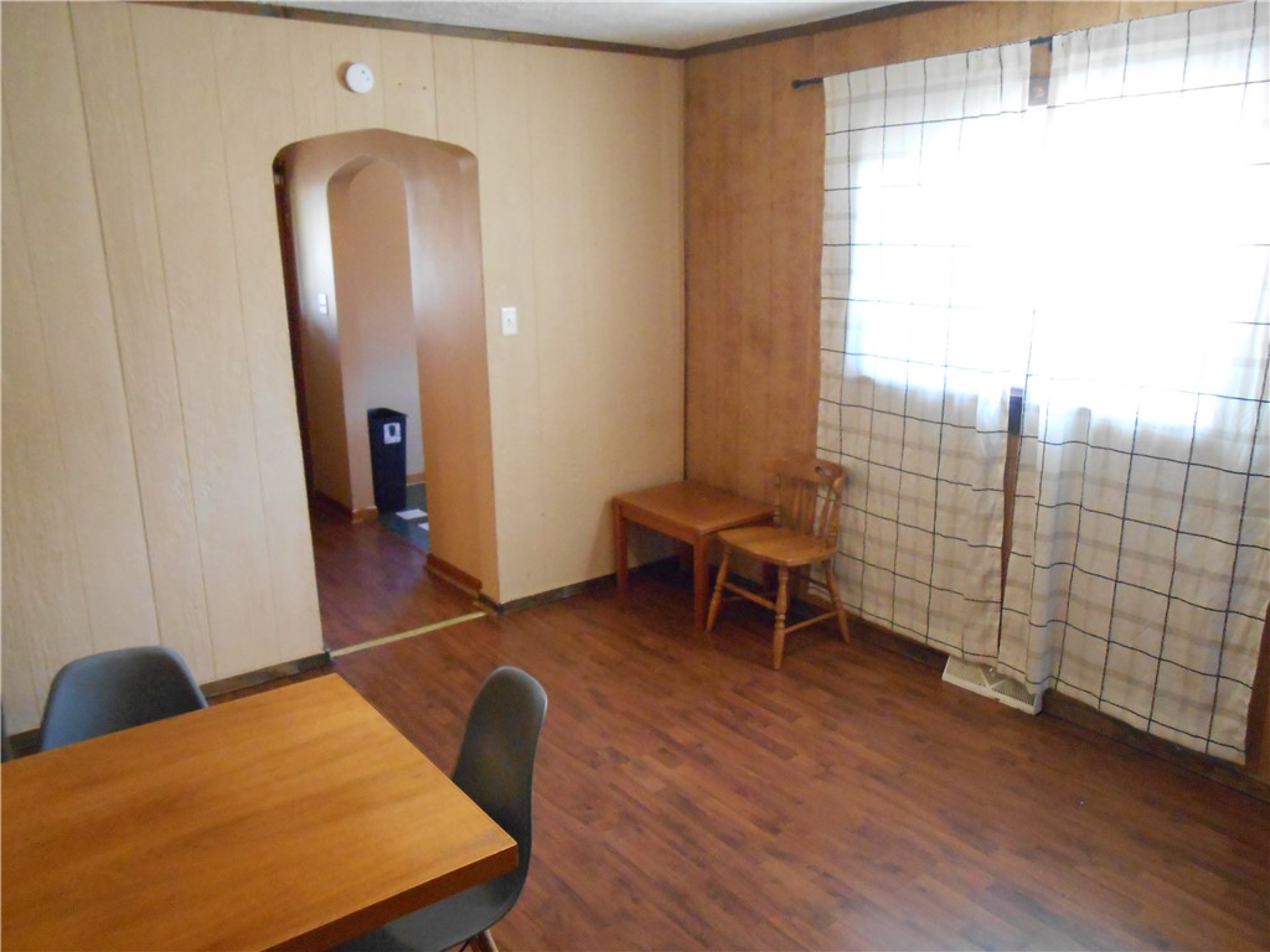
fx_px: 954
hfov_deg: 67.3
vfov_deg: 53.1
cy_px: 476
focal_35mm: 26
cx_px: 635
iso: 800
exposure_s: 1/40
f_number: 3.5
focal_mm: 4.6
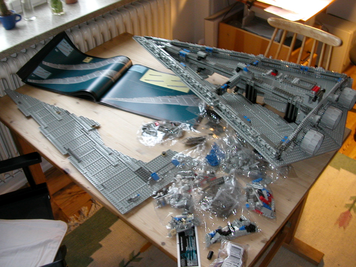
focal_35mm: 37
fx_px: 381
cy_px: 134
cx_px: 178
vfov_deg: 38.7
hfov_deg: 50.1
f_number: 2.7
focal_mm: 5.6
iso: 200
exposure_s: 1/5.7
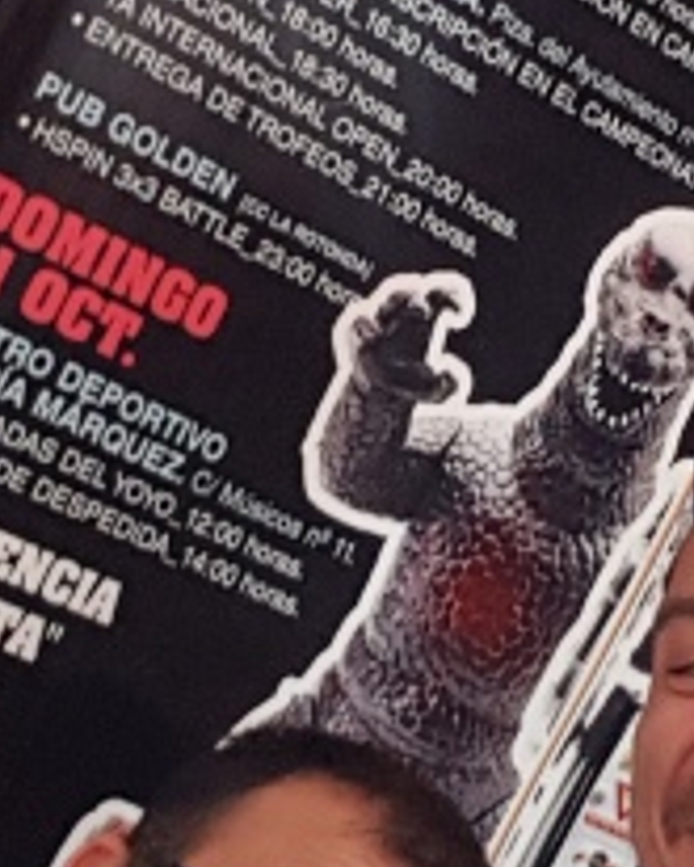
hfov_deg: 15.1
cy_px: 383
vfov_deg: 18.8
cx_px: 501
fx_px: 2617
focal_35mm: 102
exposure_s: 1/17
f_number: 1.7
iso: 160
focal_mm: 2.1
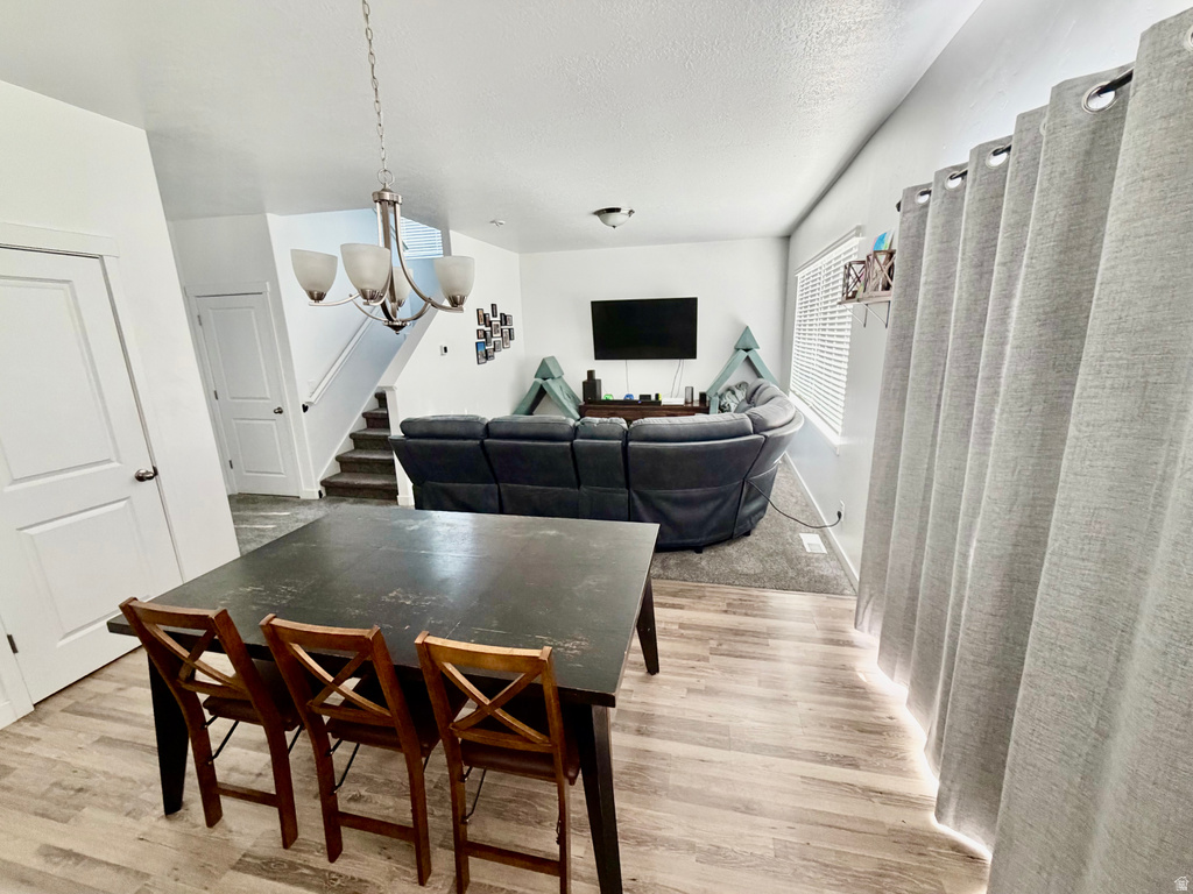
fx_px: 482
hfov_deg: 102.1
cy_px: 447
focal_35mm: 14
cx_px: 596
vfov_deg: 85.7
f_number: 2.2
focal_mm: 2.22
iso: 320
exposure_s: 1/101
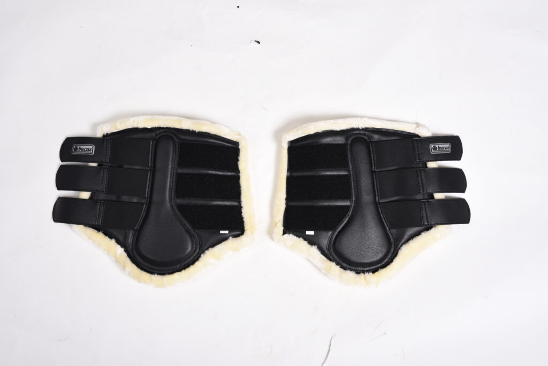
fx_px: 457
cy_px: 183
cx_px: 274
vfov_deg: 43.7
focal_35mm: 30
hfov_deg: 61.9
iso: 400
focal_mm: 30
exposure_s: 1/125
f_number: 9
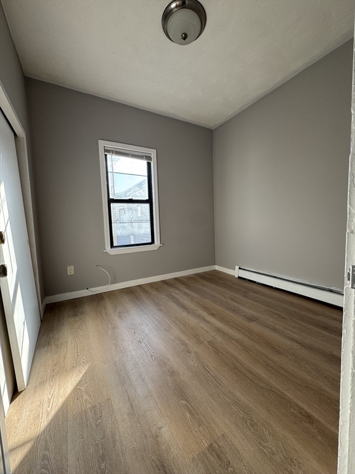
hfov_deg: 85.7
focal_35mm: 14
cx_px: 178
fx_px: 191
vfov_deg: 102.1
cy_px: 237
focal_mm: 2.22
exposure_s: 1/105
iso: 40
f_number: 2.2
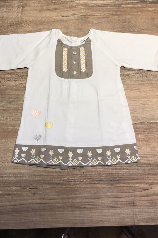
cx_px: 76
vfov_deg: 52.7
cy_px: 93
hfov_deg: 36.9
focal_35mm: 36
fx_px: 237
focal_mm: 3.99
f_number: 1.8
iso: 25
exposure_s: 1/50
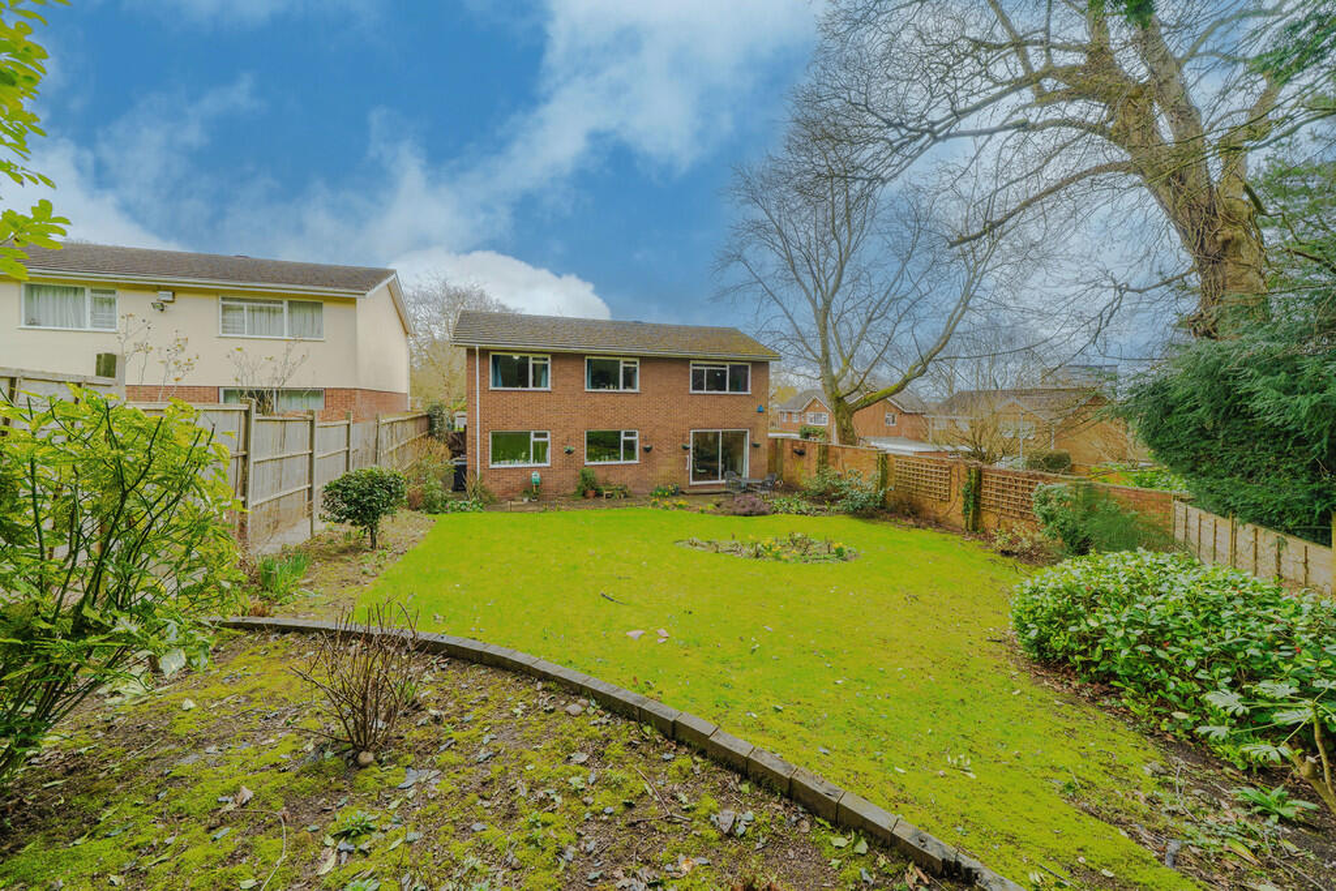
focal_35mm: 12
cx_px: 668
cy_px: 446
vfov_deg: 90.0
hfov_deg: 112.6
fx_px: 445
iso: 100
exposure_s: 1/90
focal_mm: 12
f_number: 5.6
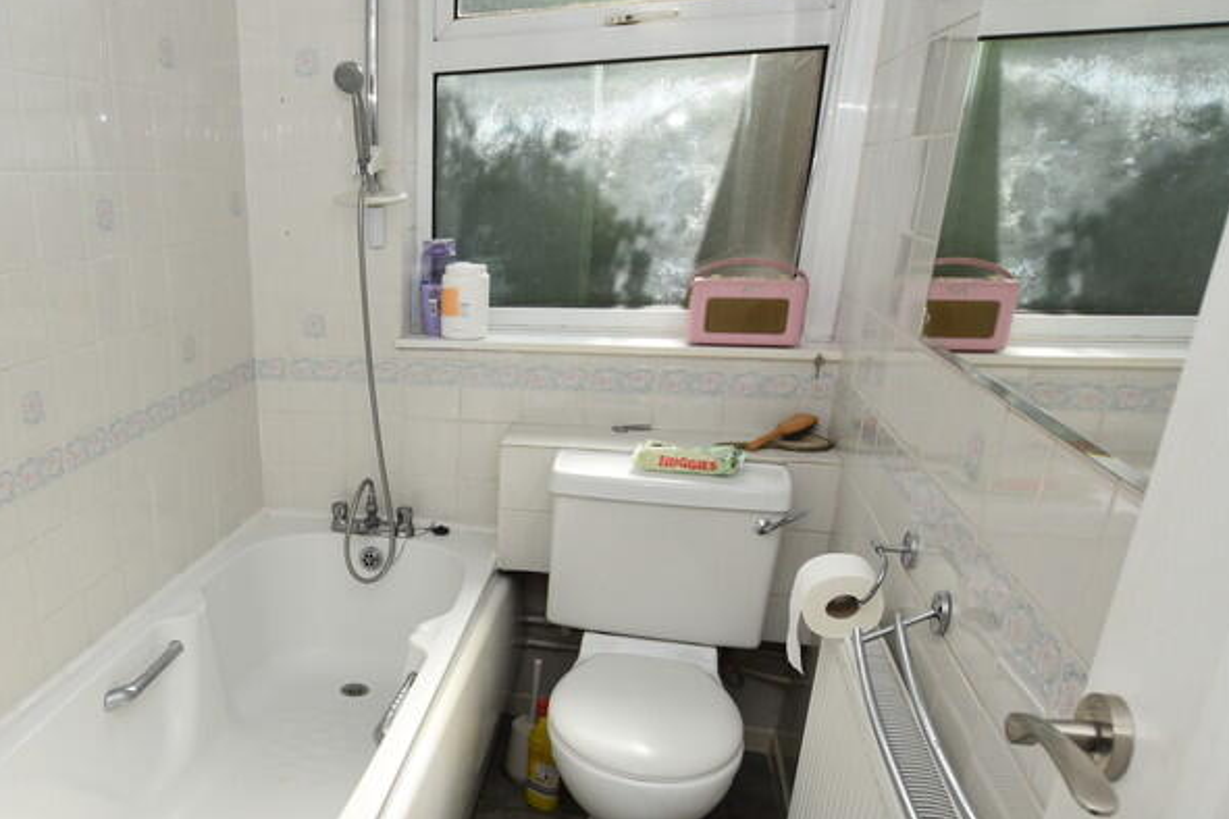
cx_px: 279
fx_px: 888
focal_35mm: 26
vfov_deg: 48.4
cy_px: 569
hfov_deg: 64.4
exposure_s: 1/200
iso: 100
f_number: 5.6
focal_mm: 10
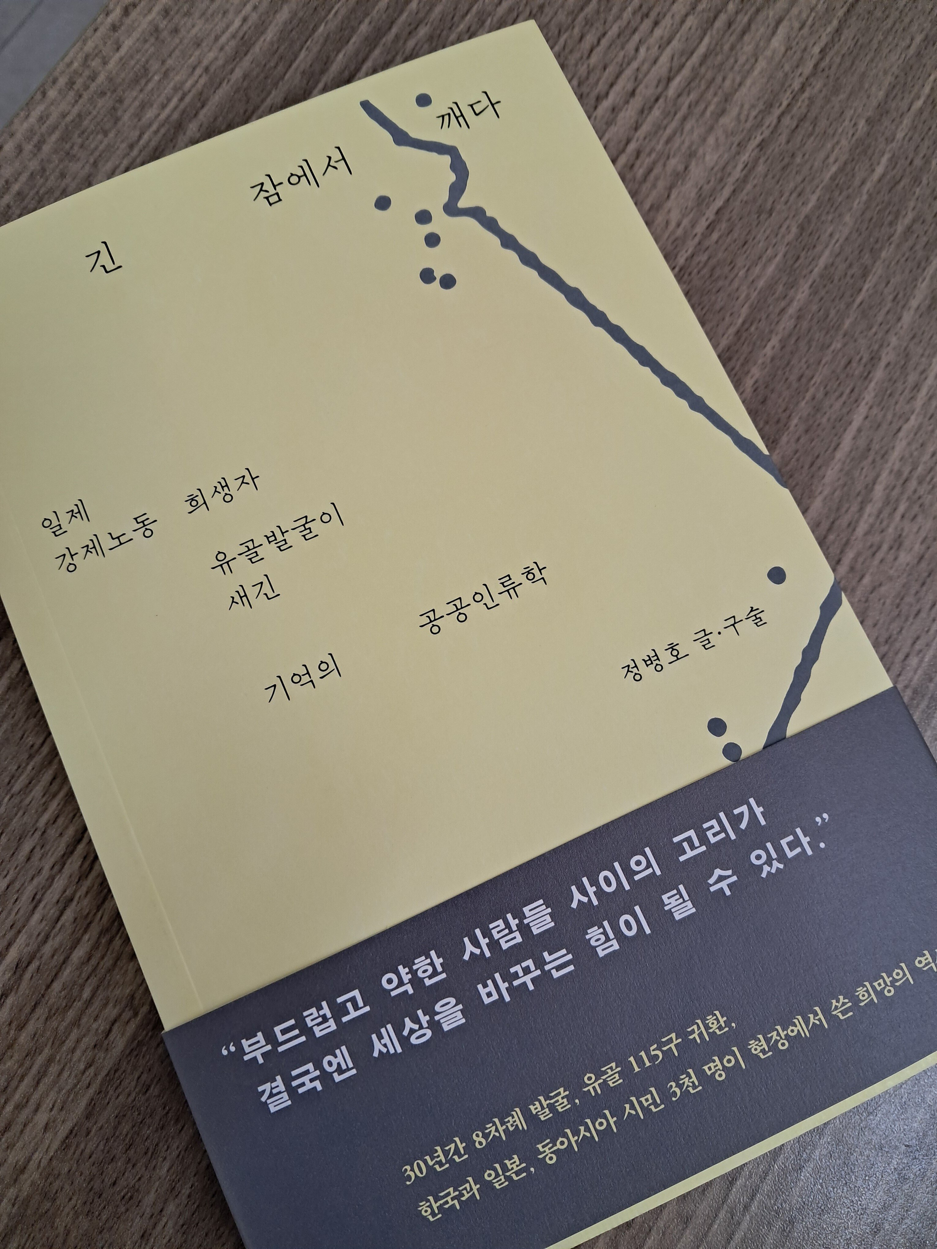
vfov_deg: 65.3
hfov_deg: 51.4
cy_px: 624
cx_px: 468
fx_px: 974
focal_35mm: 27
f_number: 1.8
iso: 100
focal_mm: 4
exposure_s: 1/60
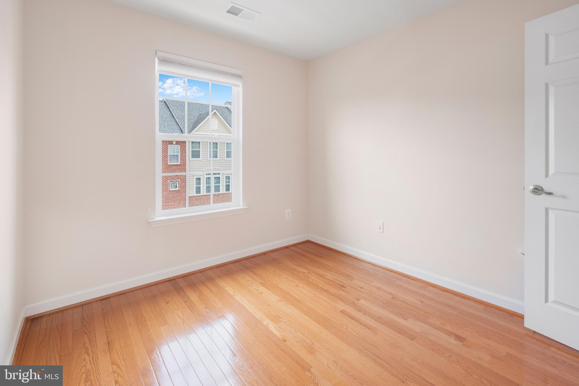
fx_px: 241
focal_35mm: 15
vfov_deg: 77.3
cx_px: 290
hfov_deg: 100.4
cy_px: 193
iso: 400
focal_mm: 10
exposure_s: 1/9
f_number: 8
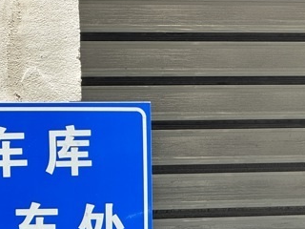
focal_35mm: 338
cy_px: 4
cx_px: 351
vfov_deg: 4.4
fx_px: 2978
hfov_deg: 5.8
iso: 50
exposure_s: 1/363
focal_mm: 15.66
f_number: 2.8
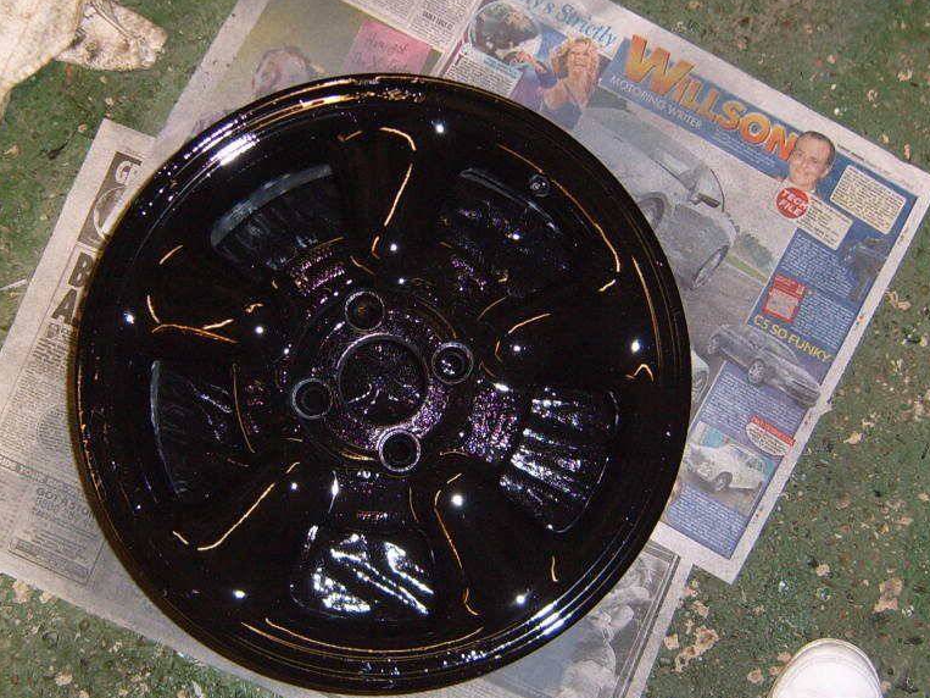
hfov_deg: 37.3
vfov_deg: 28.5
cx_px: 368
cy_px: 384
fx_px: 1370
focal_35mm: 51
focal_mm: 5.8
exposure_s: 1/30
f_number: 2.8
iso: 141
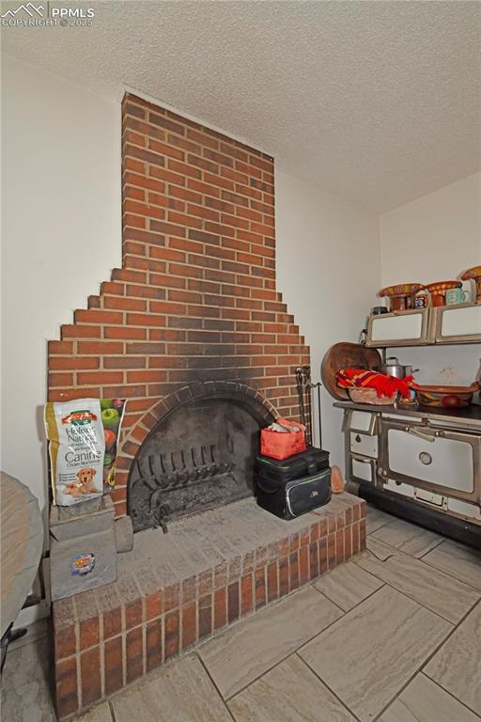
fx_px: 301
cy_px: 361
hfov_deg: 77.3
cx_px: 240
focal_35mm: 15
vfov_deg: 100.4
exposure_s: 1/160
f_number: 13
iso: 1250
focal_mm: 15
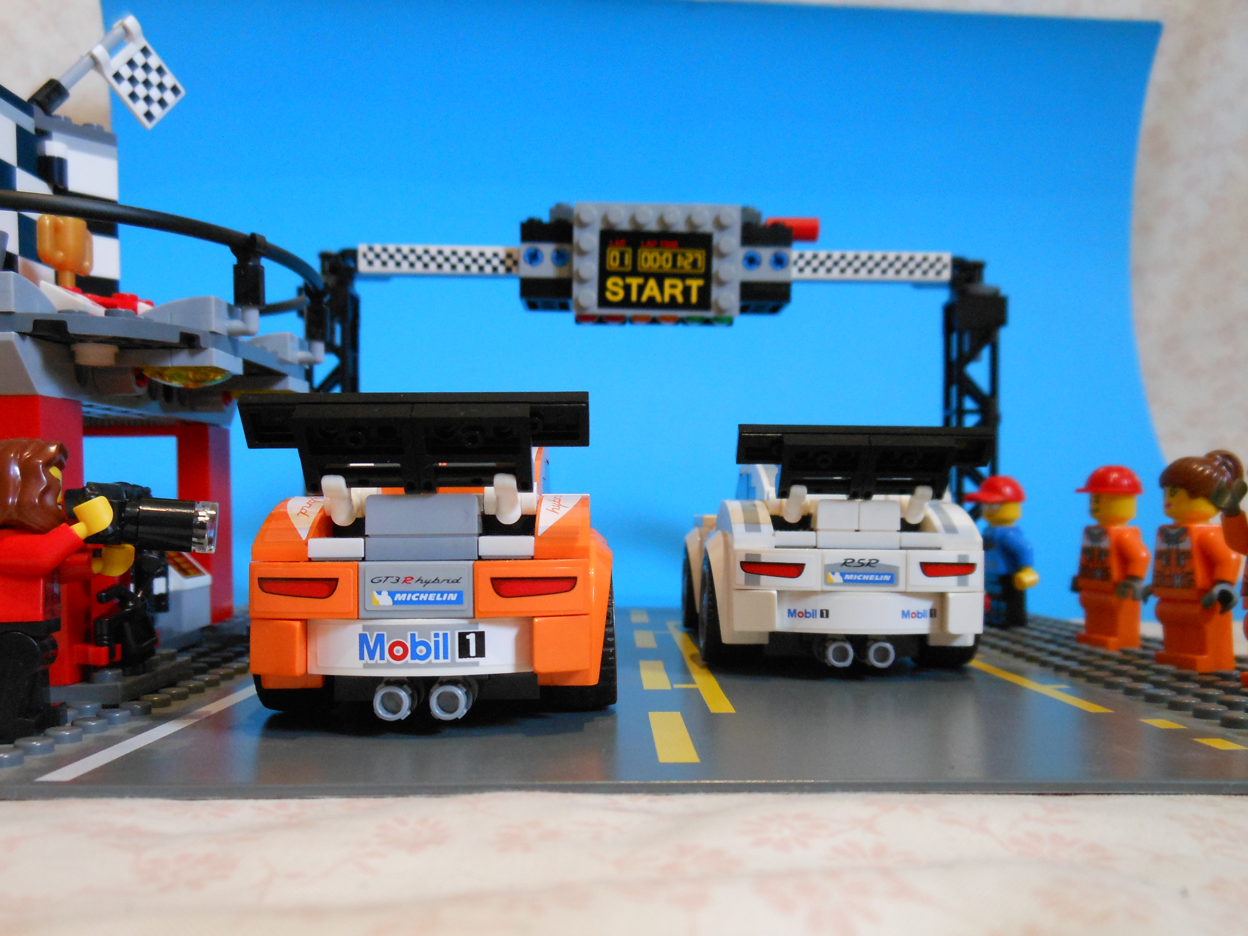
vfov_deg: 42.9
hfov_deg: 55.4
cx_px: 624
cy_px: 468
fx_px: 1190
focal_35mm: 33
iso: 400
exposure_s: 1/10
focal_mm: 6
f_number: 3.5
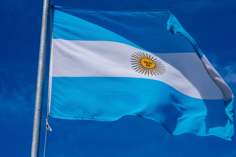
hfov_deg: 21.5
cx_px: 122
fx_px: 623
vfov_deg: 14.4
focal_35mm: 95
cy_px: 78
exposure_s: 1/500
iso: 80
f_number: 8
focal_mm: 85
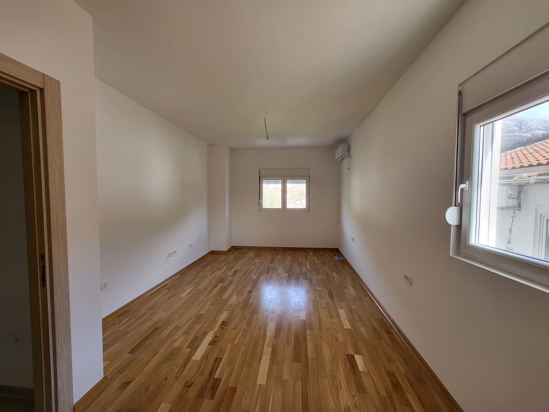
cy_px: 206
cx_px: 274
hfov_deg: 106.2
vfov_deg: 89.9
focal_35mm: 13
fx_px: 206
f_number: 2.2
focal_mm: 1.74
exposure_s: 1/50
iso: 40
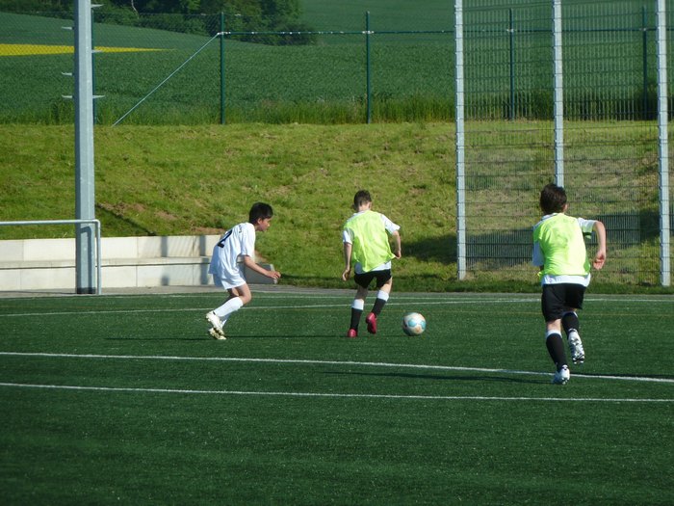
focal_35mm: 278
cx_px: 337
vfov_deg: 5.3
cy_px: 253
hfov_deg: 7.1
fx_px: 5413
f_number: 5.6
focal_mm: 45.7
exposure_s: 1/400
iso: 80
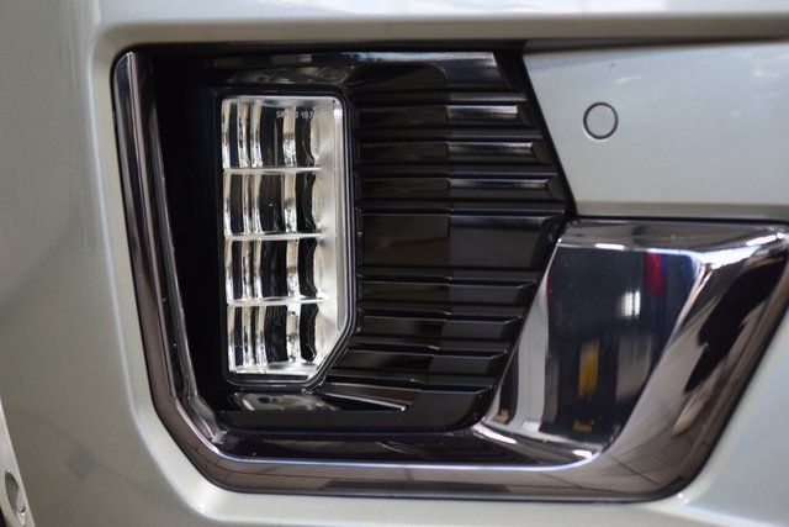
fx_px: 2302
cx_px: 394
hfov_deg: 19.5
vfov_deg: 13.0
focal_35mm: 105
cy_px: 264
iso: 1600
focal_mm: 70
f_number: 3.5
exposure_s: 1/125
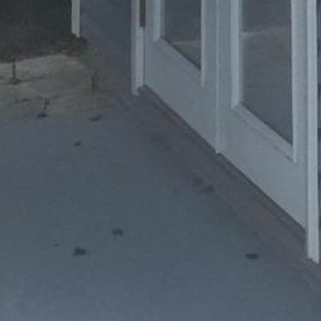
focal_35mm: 202
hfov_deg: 8.2
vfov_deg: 7.7
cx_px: 676
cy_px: -610
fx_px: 2119
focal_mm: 4.15
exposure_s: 1/775
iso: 32
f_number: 2.2
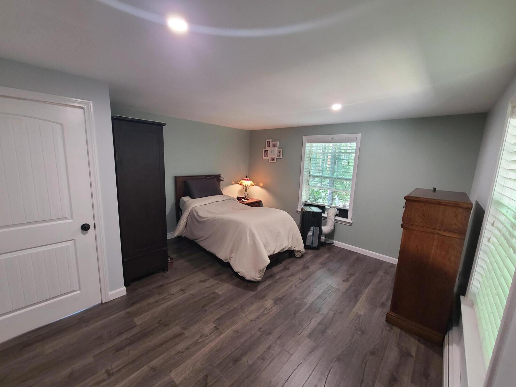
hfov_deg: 106.2
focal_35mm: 13
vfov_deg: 89.9
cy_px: 194
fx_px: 194
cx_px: 258
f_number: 2.2
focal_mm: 2.2
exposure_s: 1/40
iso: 320
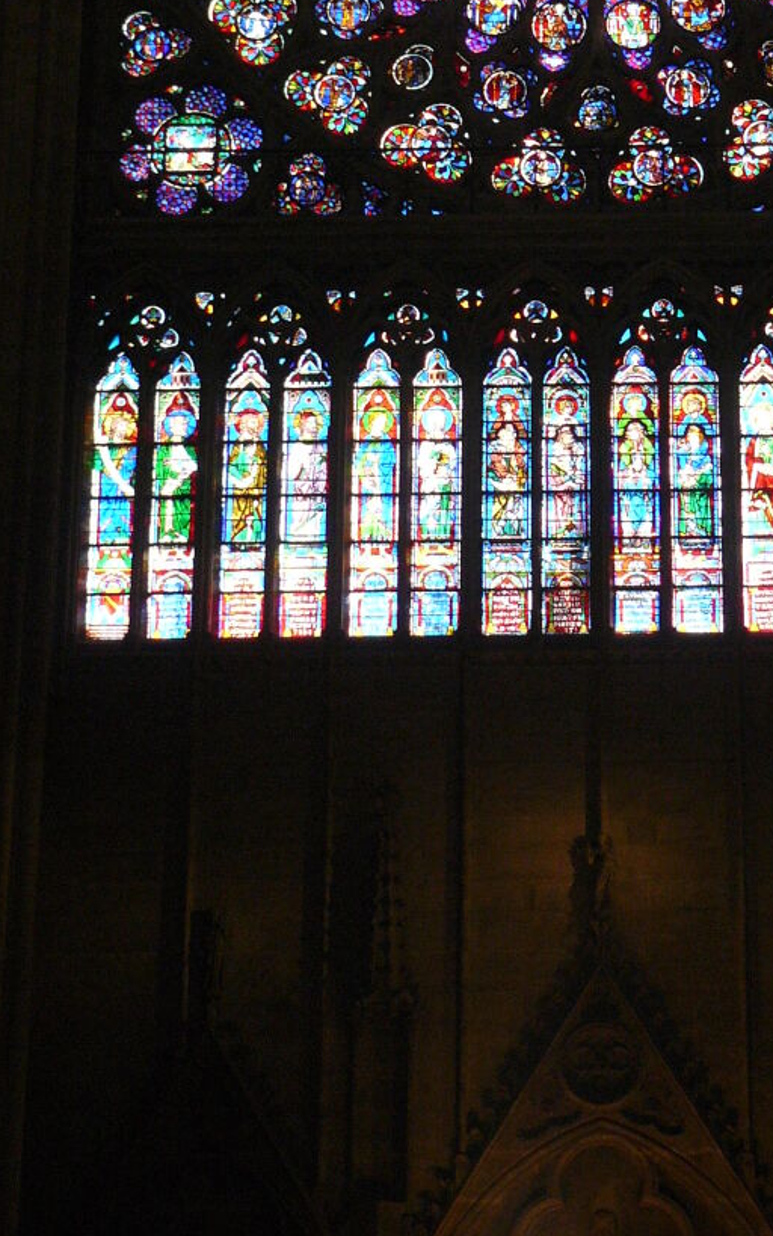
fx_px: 3707
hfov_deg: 11.9
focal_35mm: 110
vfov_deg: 18.7
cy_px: 174
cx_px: 607
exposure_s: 1/20
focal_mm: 9.8
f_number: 3.2
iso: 200
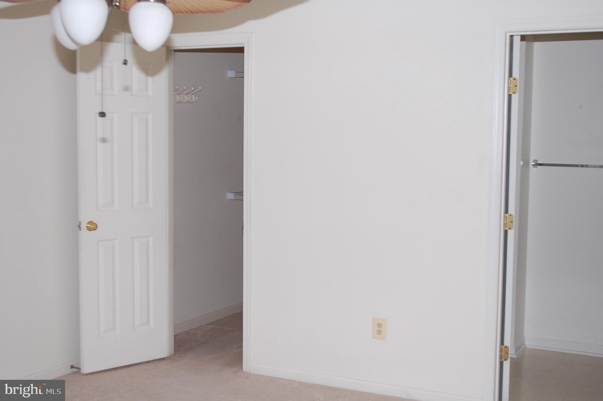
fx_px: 803
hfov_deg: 41.2
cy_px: 200
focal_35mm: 48
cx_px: 302
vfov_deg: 28.0
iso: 200
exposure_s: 1/60
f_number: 5
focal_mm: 32
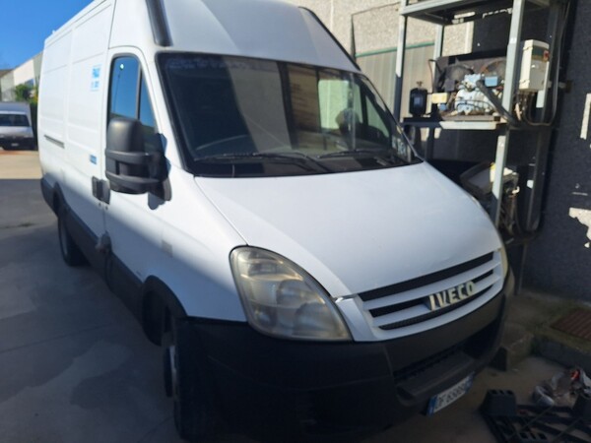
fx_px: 393
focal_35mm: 23
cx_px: 296
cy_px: 222
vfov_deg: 58.9
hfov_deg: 73.9
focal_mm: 5.54
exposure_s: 1/4237
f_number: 1.8
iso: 40
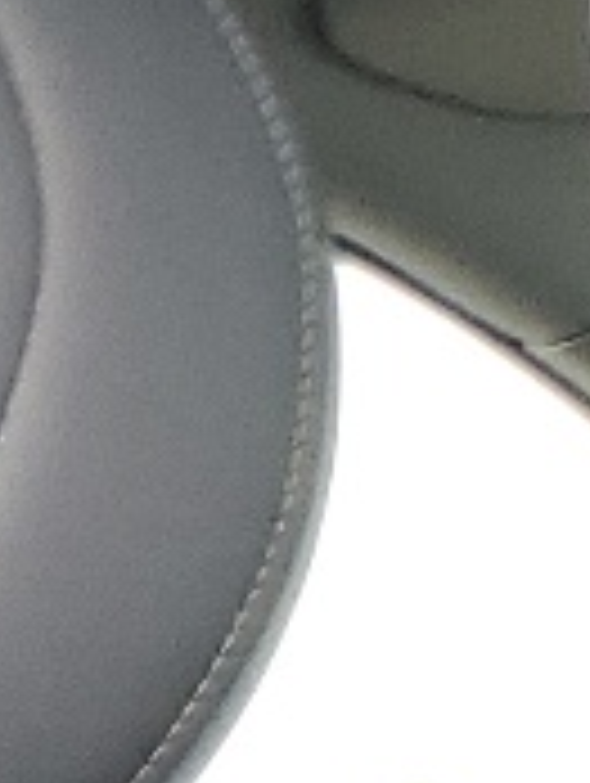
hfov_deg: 5.2
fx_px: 5418
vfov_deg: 7.5
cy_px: 2160
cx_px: -2193
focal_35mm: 239
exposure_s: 1/263
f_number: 1.5
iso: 50
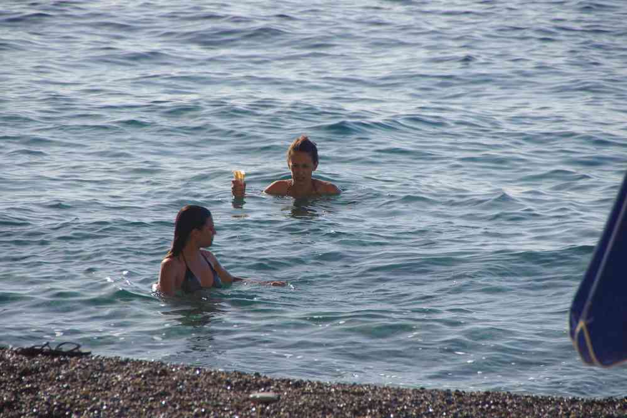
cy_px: 209
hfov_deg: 5.5
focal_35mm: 375
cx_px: 314
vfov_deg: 3.7
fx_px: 6531
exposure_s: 1/60
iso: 100
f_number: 10
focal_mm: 250
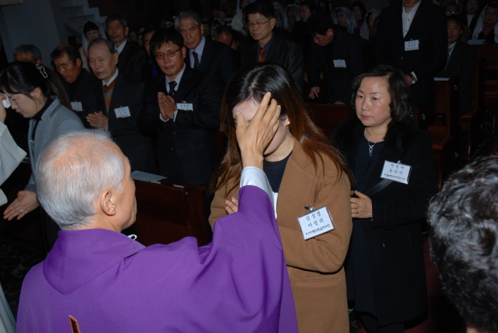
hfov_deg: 51.2
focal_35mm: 38
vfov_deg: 35.6
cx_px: 249
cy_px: 166
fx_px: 519
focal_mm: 25
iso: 200
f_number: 8
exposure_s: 1/60
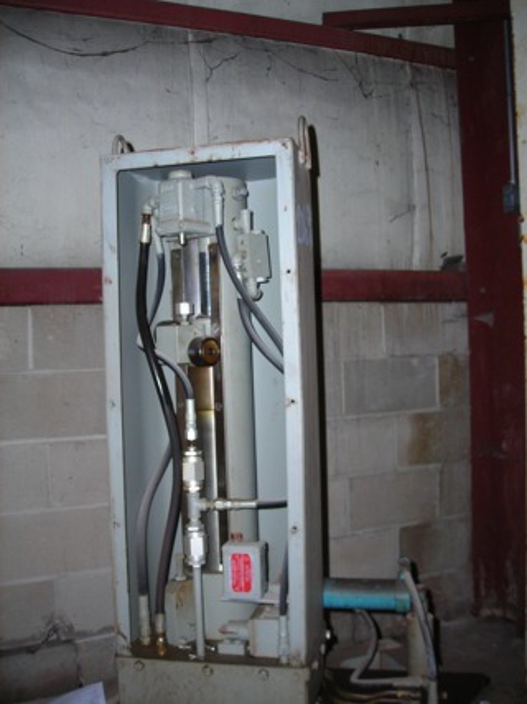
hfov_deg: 37.7
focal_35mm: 38
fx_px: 772
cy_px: 352
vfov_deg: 49.0
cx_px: 264
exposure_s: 1/60.1
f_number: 3.2
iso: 131
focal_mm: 6.3
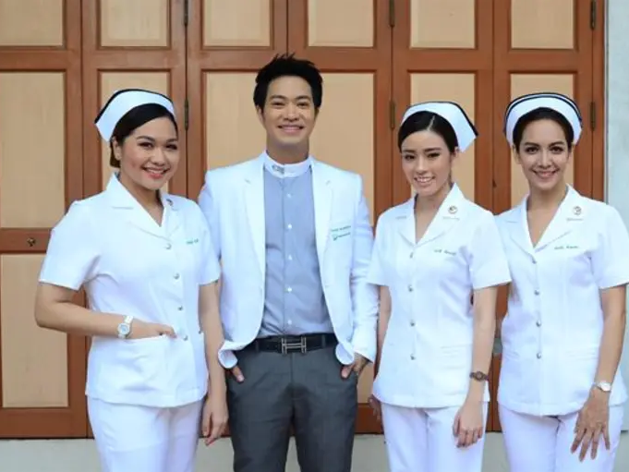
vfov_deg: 26.1
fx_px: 1018
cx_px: 349
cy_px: 236
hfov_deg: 34.3
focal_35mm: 56
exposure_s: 1/320
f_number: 5
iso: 400
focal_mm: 34
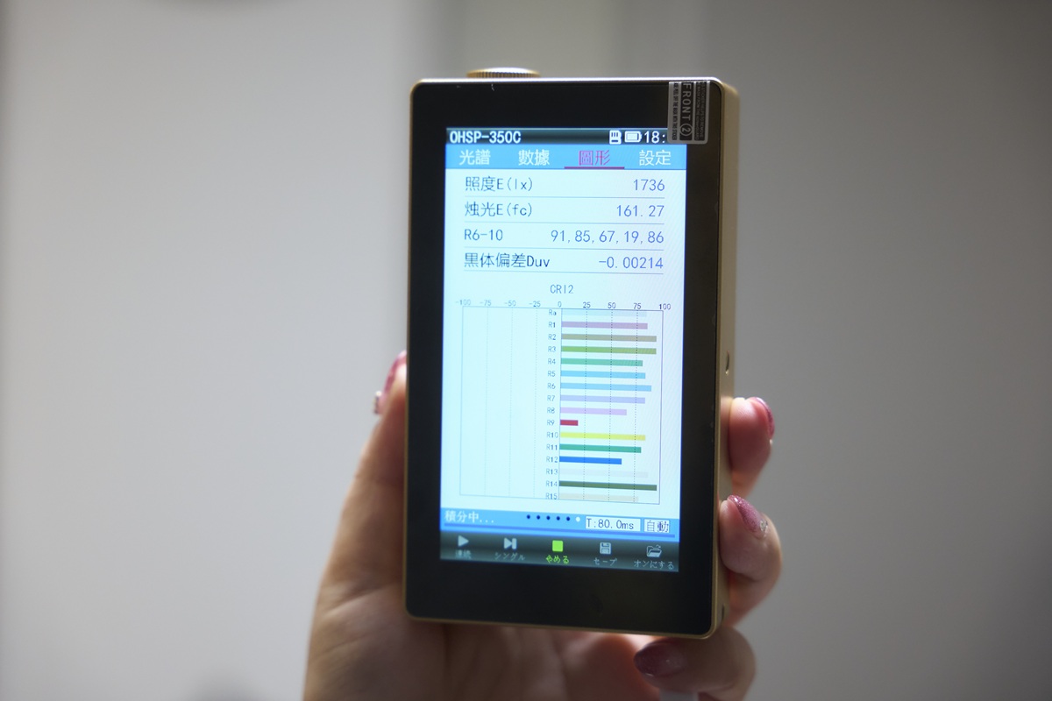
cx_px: 526
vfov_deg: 19.5
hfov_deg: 28.8
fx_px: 2045
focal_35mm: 70
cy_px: 350
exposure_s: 1/250
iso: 1600
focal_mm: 70
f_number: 2.8
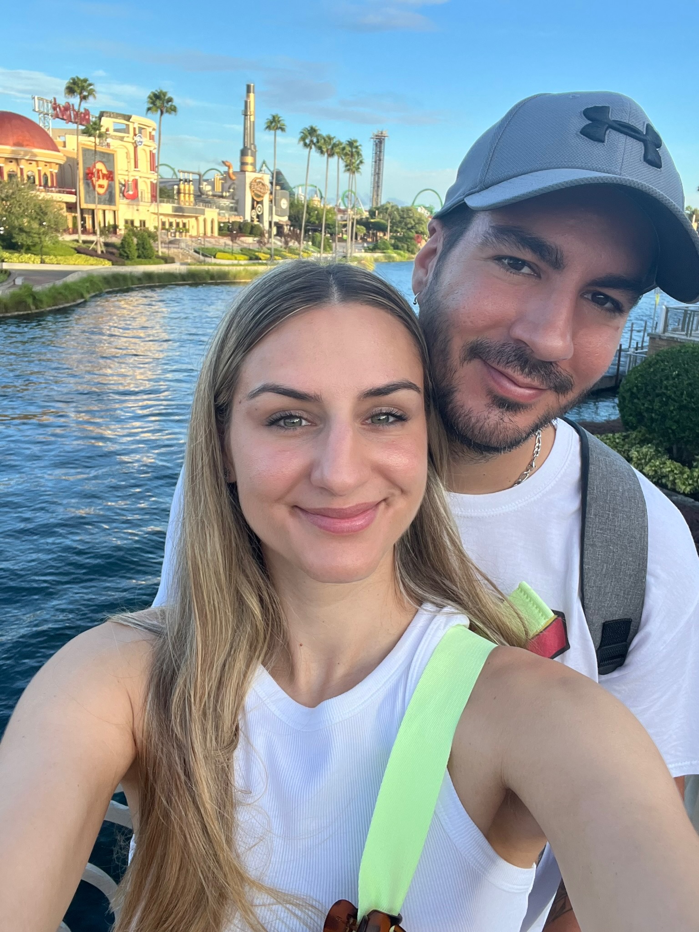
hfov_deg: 46.8
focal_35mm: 30
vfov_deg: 60.0
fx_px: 808
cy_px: 466
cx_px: 350
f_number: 2.2
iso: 40
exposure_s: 1/172
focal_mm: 2.71
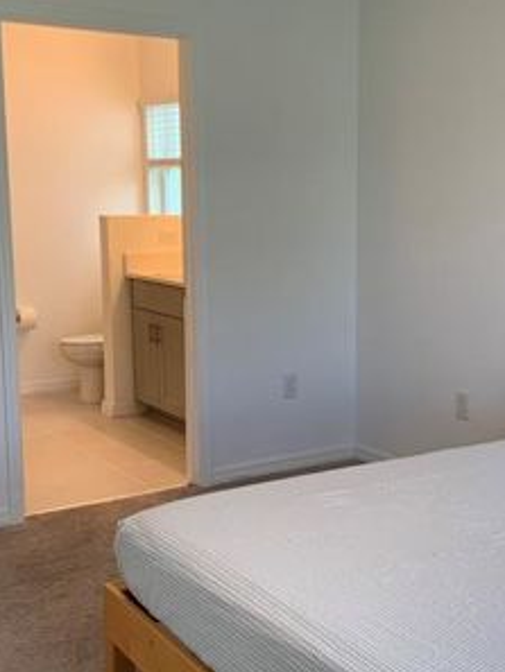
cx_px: 341
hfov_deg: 27.9
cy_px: 373
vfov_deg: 36.8
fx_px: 1011
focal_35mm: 52
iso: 40
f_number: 1.8
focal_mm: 3
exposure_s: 1/60
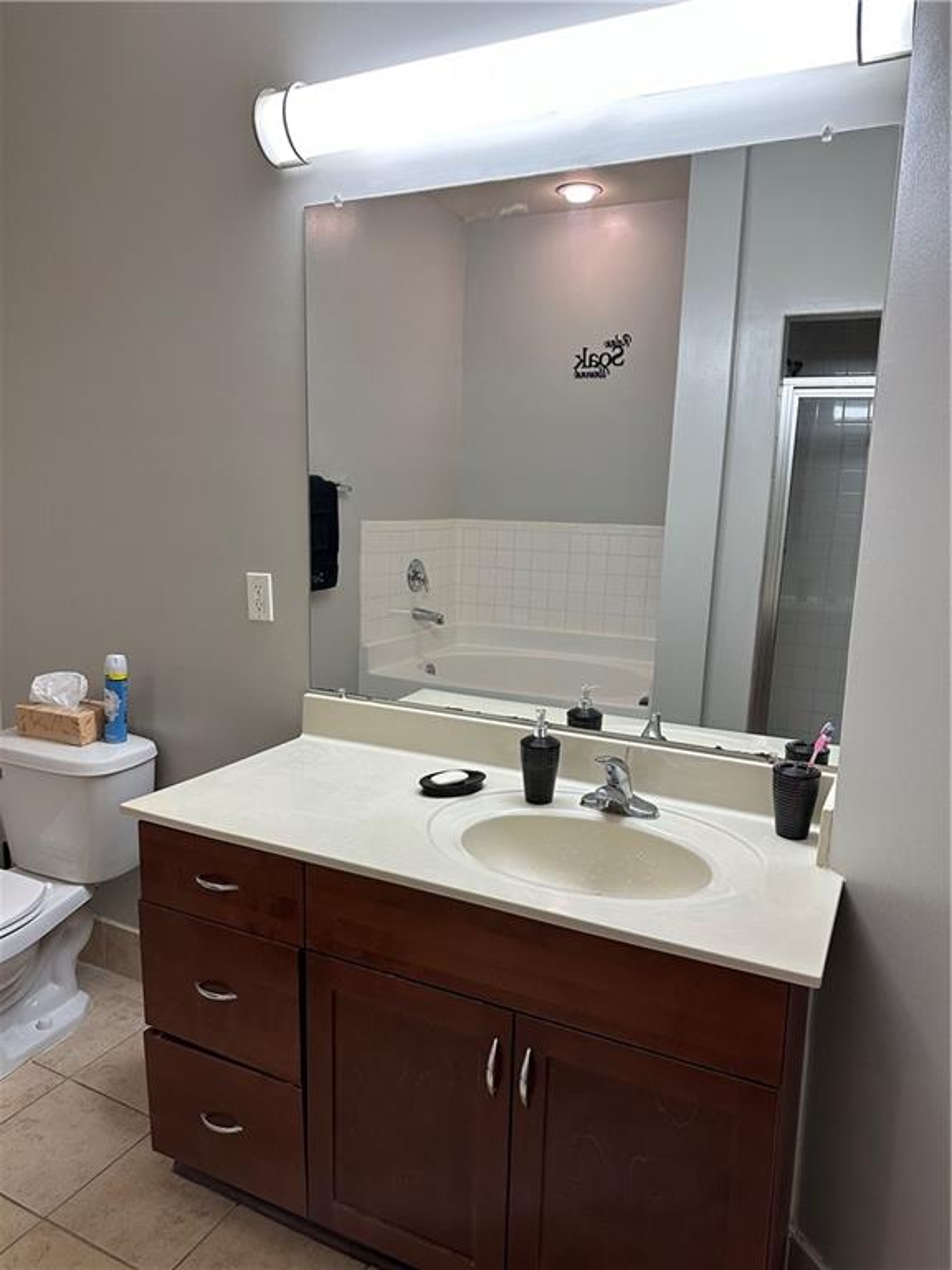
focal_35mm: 24
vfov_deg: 71.6
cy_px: 635
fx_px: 880
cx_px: 476
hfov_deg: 56.8
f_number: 1.78
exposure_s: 1/120
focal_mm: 6.86
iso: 200
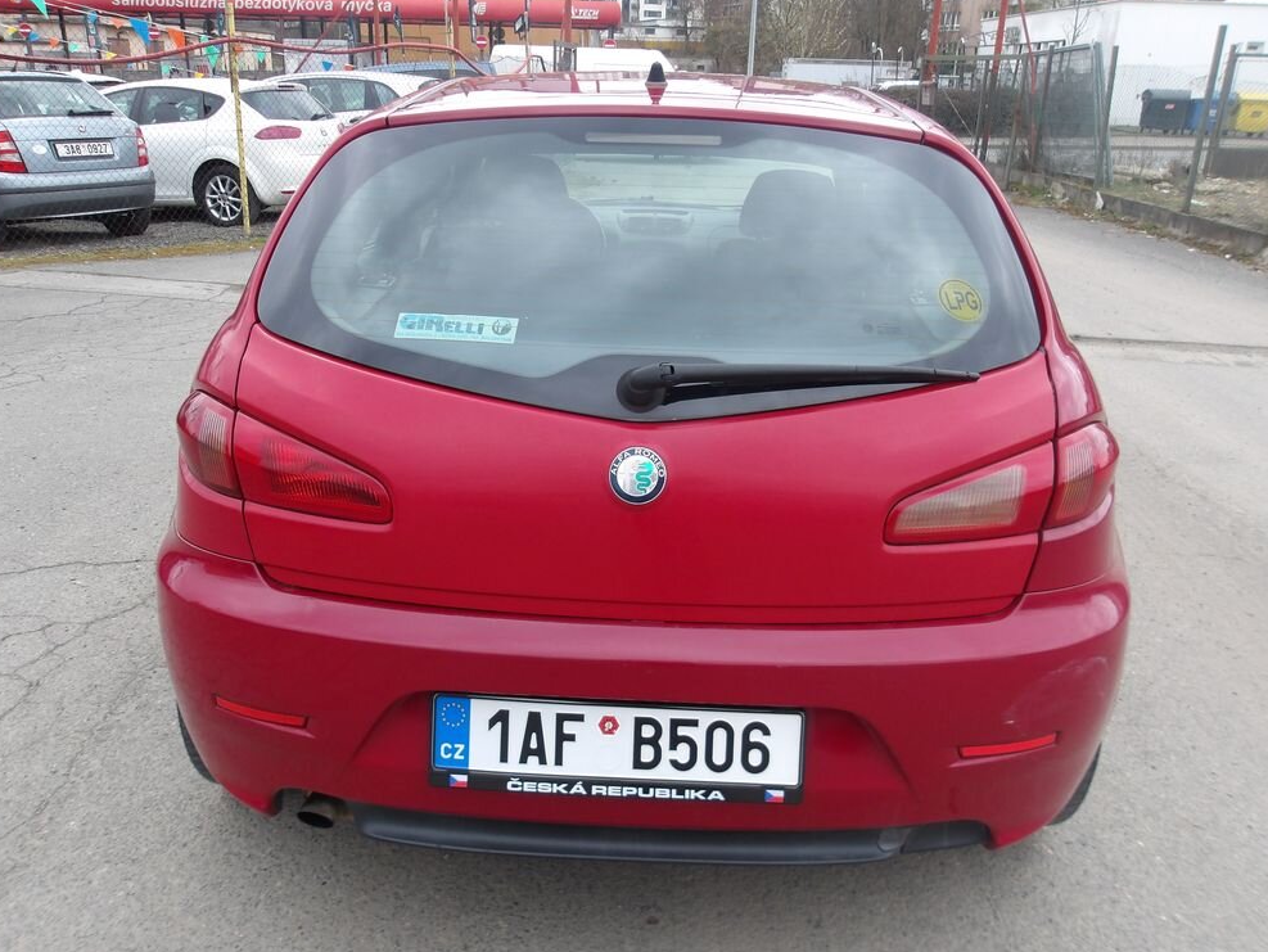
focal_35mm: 28
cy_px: 464
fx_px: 1026
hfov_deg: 63.4
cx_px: 621
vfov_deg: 49.8
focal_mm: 4.9
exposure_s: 1/317
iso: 100
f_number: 3
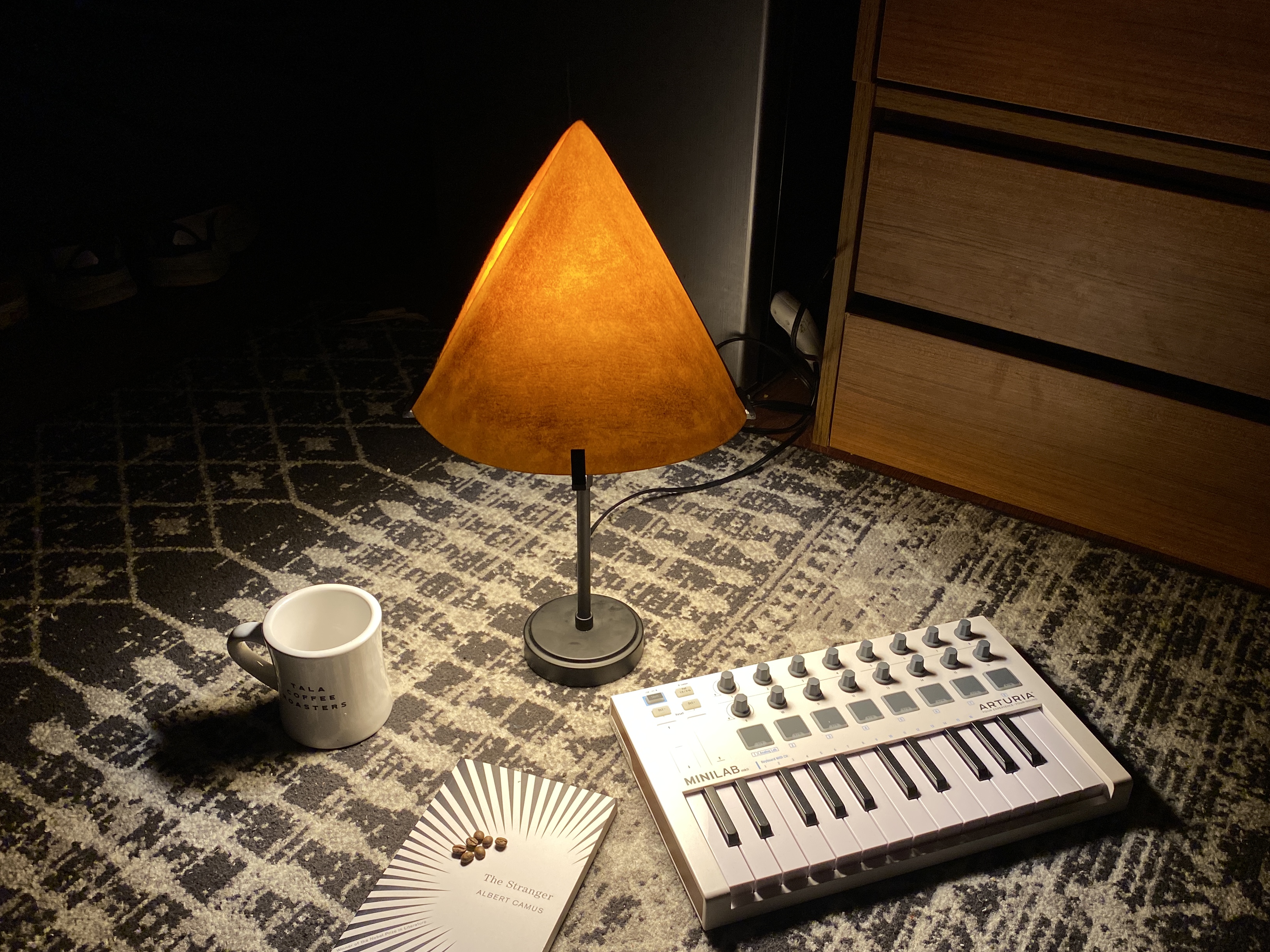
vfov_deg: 44.0
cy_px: 546
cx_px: 675
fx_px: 1174
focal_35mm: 32
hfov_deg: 56.8
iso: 80
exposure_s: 1/120
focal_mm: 4.25
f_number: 1.8
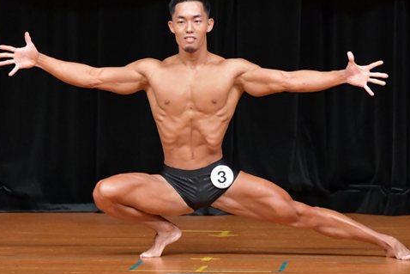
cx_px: 189
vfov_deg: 2.8
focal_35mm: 486
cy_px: 135
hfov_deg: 4.2
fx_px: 5536
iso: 5000
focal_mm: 200
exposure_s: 1/400
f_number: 5.6
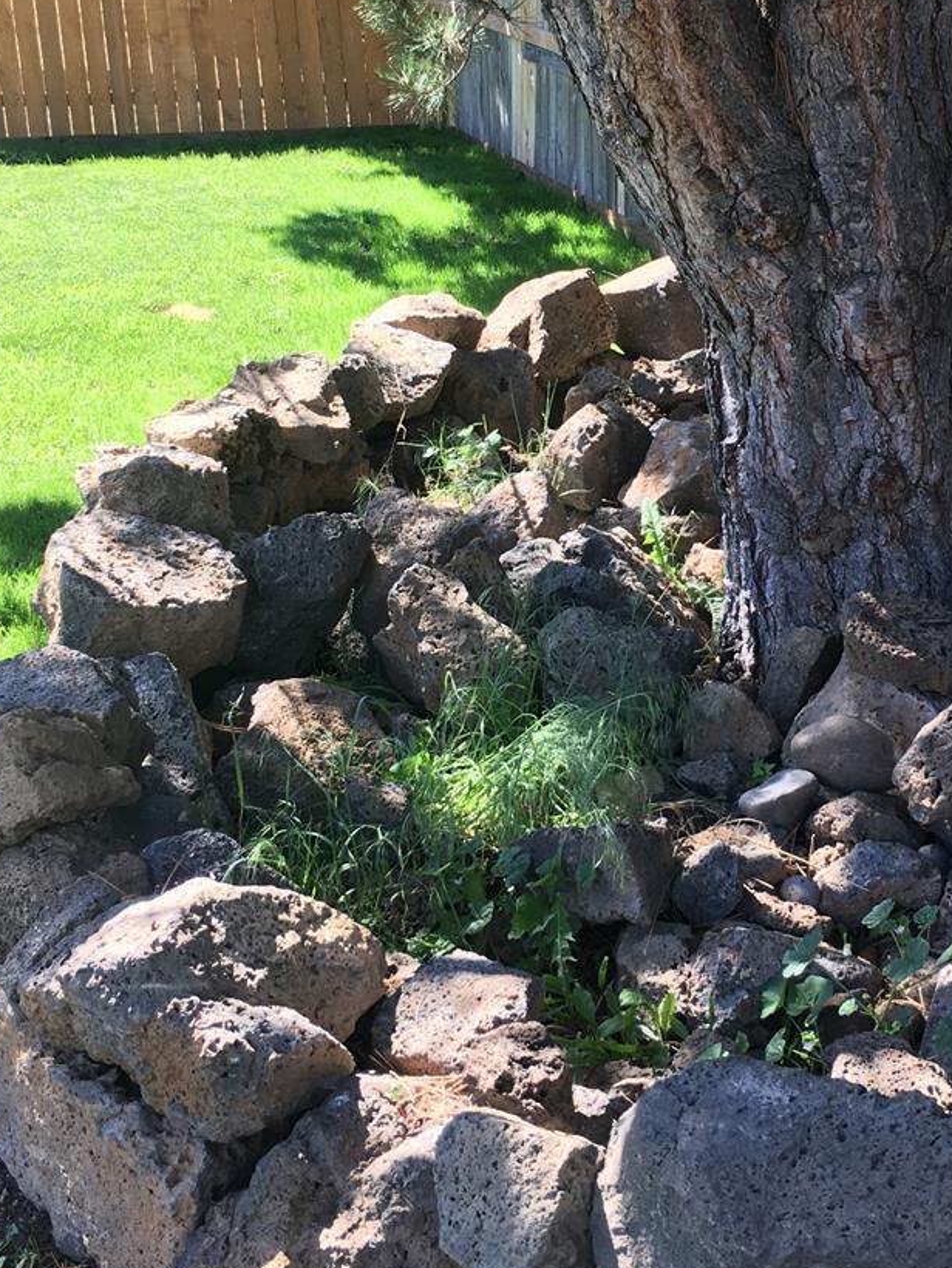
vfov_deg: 35.7
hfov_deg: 27.4
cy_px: 397
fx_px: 1943
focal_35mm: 53
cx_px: 600
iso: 25
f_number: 2.2
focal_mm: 4.15
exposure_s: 1/123
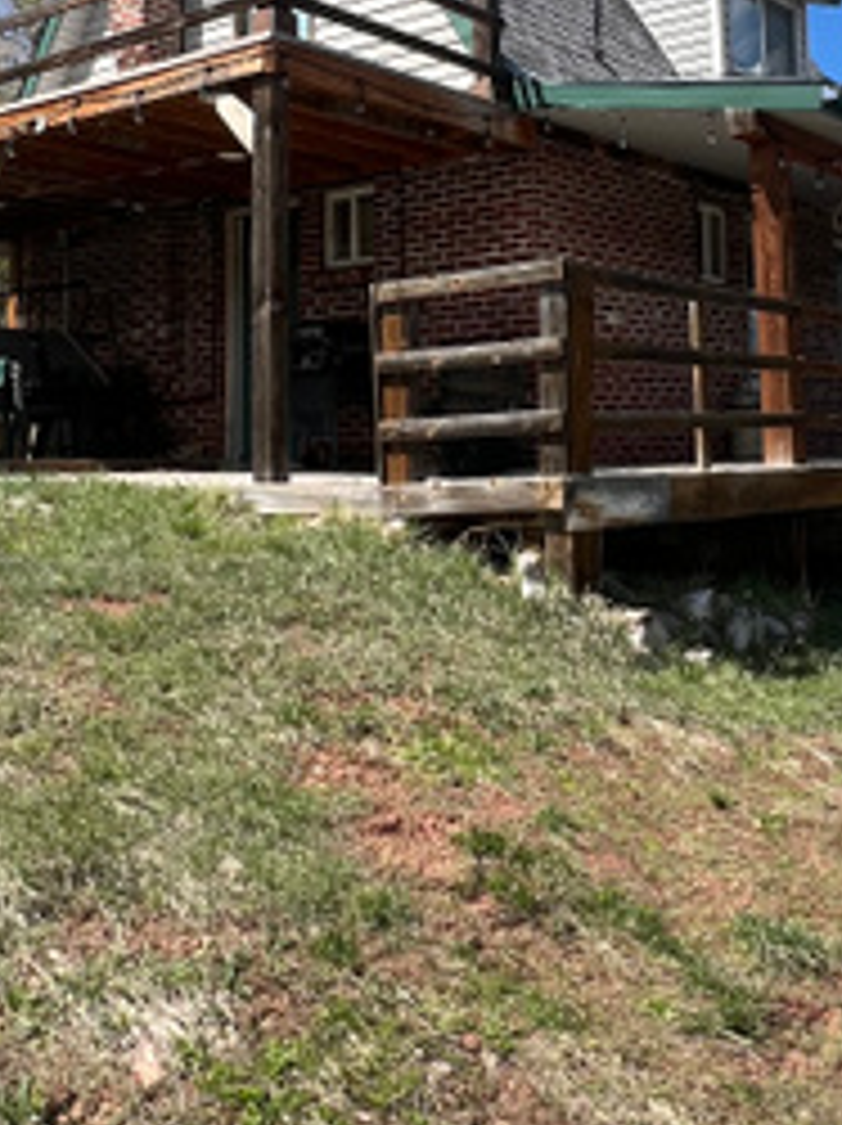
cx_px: 518
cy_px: 256
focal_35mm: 40
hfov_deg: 35.7
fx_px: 1300
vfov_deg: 44.9
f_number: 1.8
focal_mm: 1.57
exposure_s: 1/1033
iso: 32
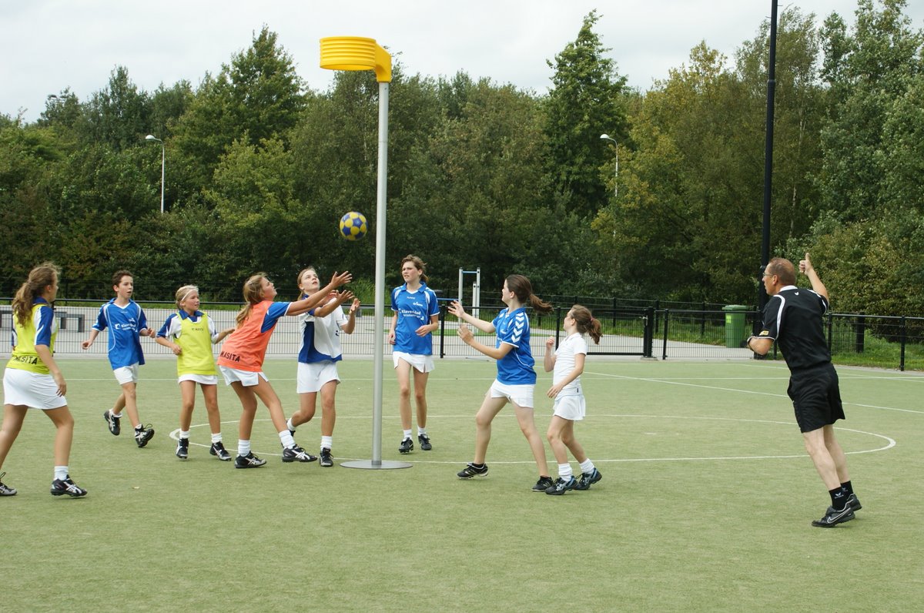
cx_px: 462
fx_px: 1345
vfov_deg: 25.7
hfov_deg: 37.9
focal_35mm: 52
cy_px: 306
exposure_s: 1/400
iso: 200
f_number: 6.3
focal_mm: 35
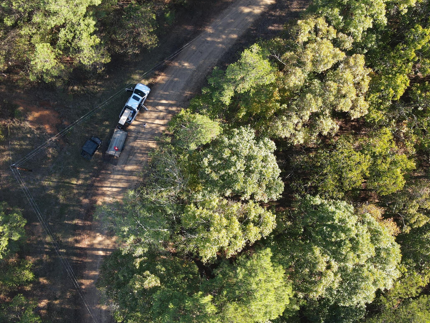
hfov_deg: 52.0
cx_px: 156
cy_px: 173
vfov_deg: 40.7
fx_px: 435
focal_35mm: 35
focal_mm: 4.5
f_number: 2.8
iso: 110
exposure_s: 1/90
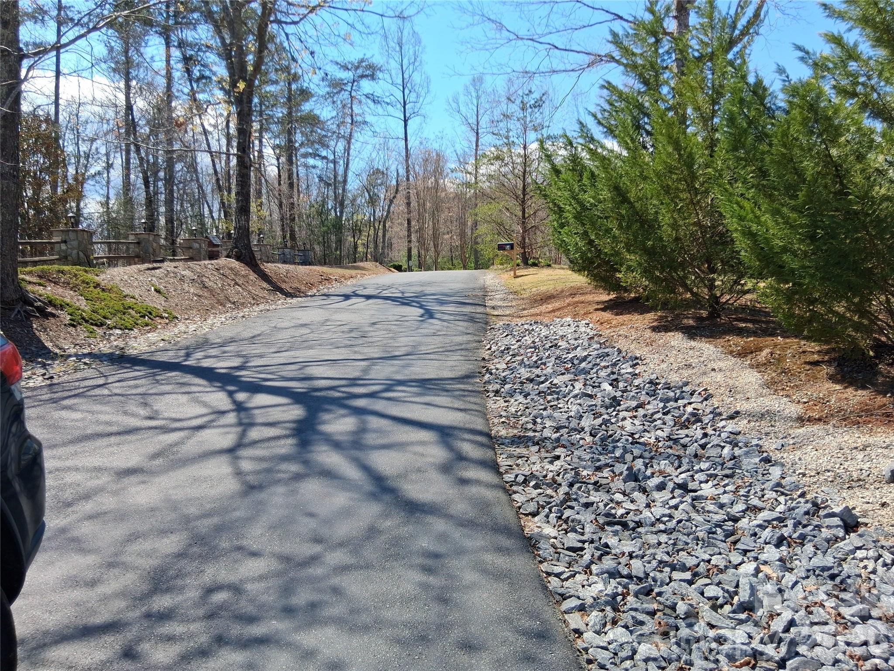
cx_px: 447
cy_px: 336
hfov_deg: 67.3
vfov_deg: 53.1
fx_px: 671
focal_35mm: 26
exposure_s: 1/426
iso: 25
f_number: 1.8
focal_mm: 3.98
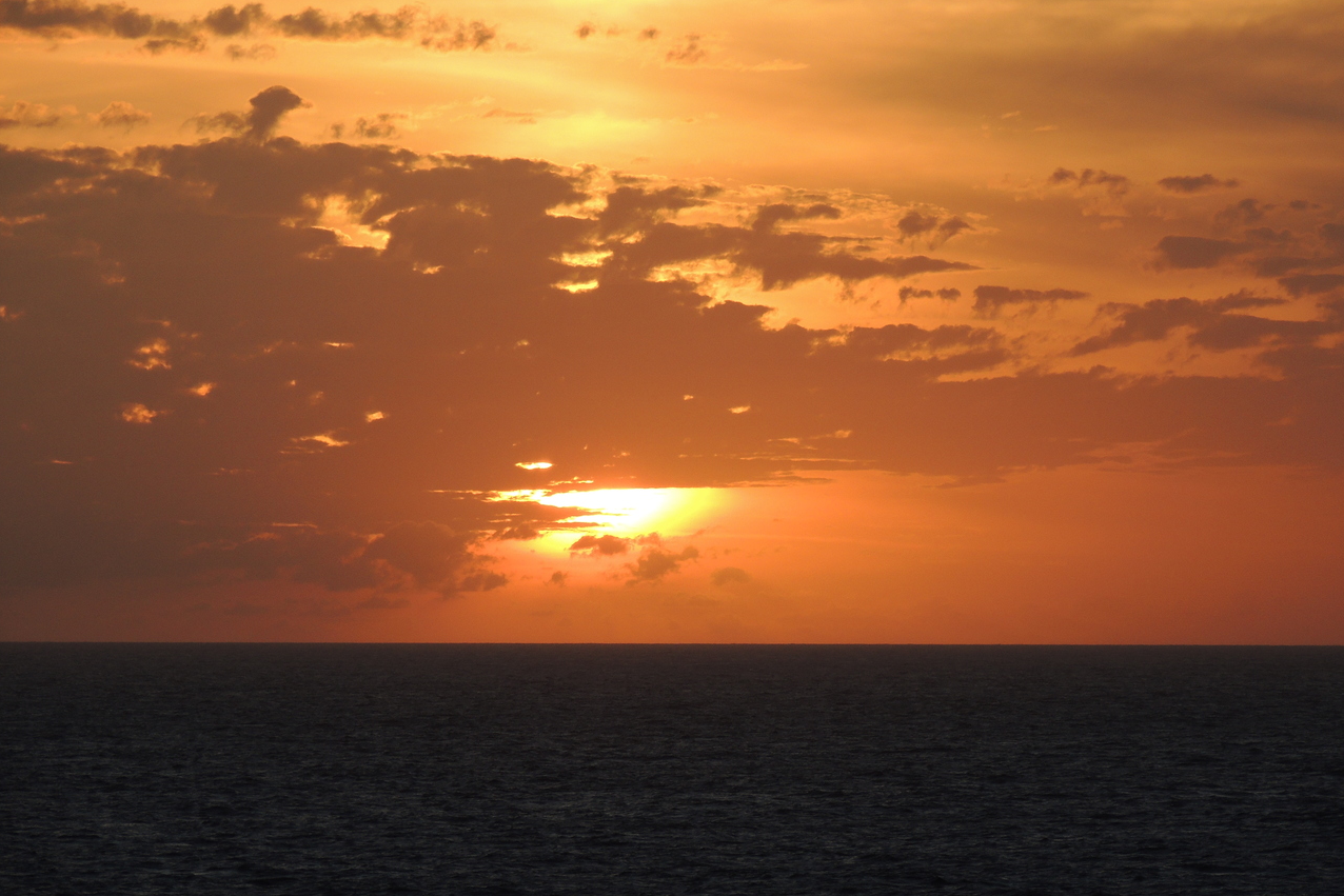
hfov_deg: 6.6
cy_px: 450
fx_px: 11686
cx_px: 673
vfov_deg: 4.4
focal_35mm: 313
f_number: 4.8
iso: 140
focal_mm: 53.5
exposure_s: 1/800
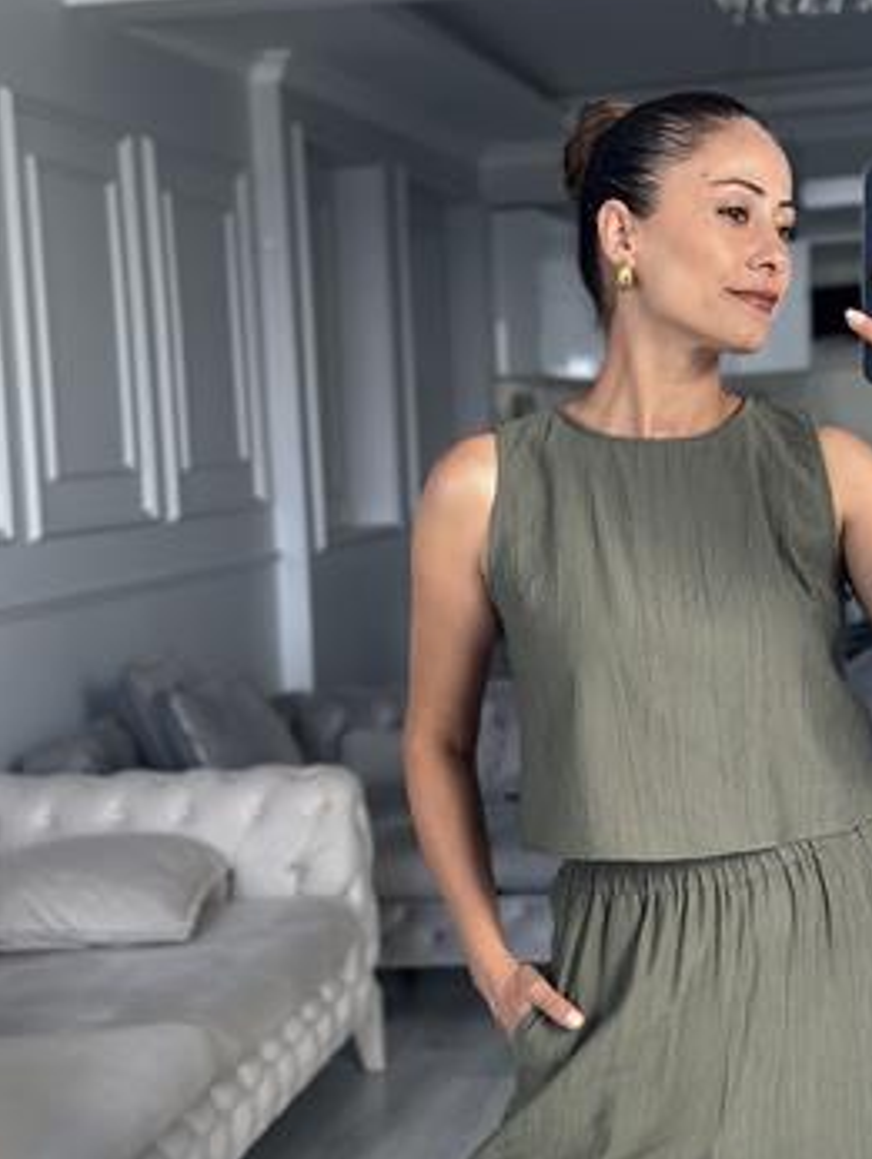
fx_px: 2347
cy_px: 698
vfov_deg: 27.7
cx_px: 631
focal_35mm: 70
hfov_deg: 20.9
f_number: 1.78
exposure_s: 1/108
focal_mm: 6.86
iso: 125
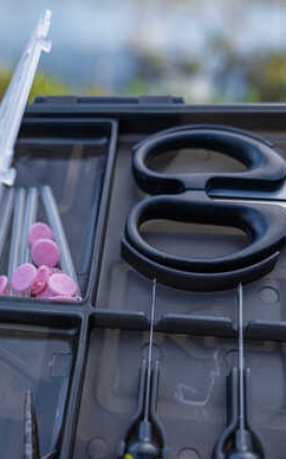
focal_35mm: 41
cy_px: 324
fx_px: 518
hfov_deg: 30.2
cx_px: 63
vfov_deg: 46.6
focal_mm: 26.3
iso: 100
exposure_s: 1/100
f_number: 4.5
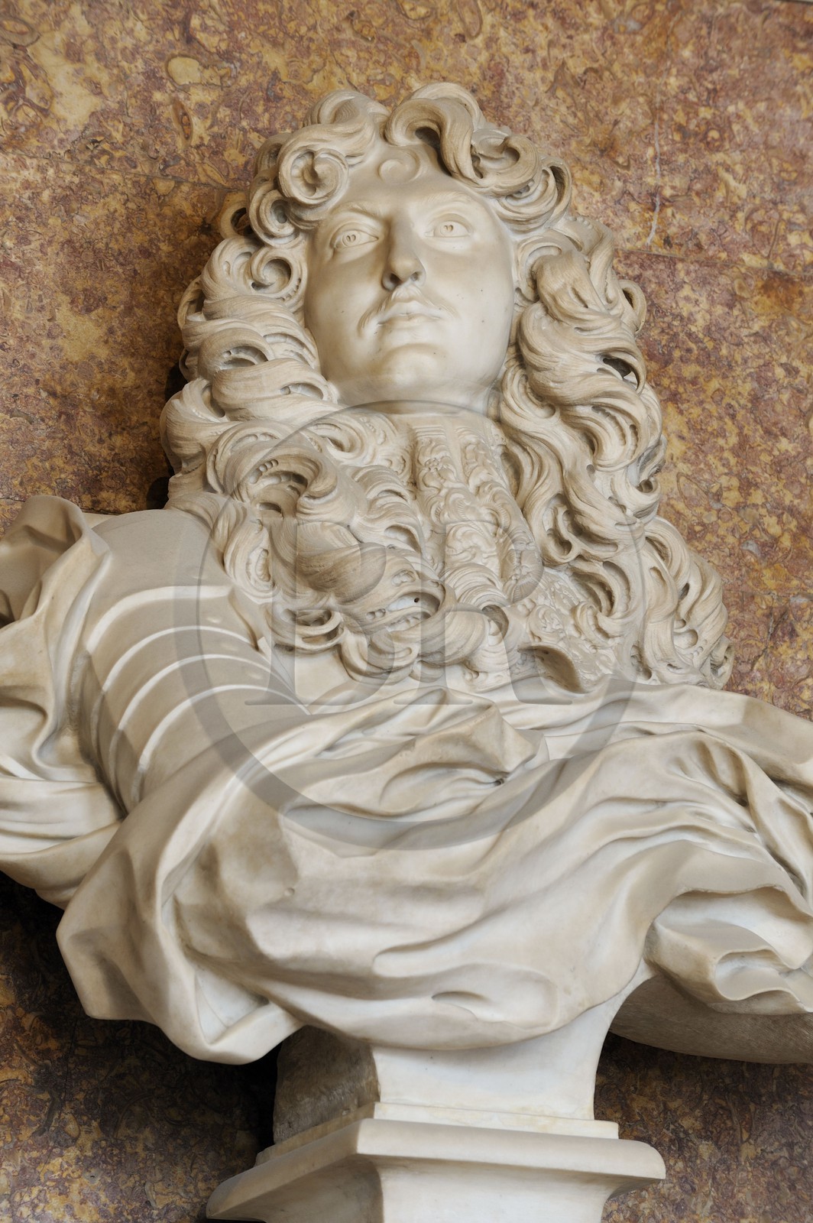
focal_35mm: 180
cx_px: 406
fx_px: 6108
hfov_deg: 7.6
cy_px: 612
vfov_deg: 11.4
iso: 200
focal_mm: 180
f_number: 9
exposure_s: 1/1.67
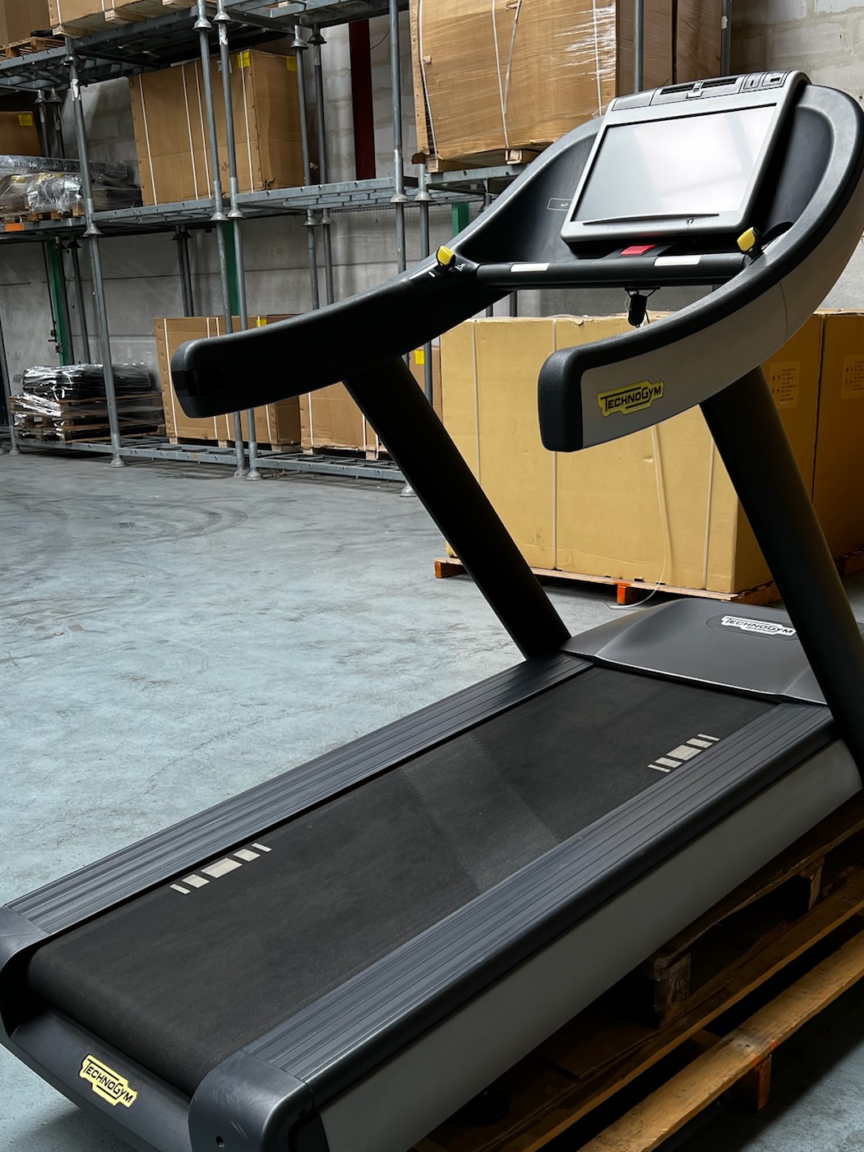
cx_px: 499
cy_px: 677
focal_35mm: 38
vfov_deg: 48.7
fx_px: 1264
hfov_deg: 37.6
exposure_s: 1/200
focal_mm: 5.7
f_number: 1.5
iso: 40
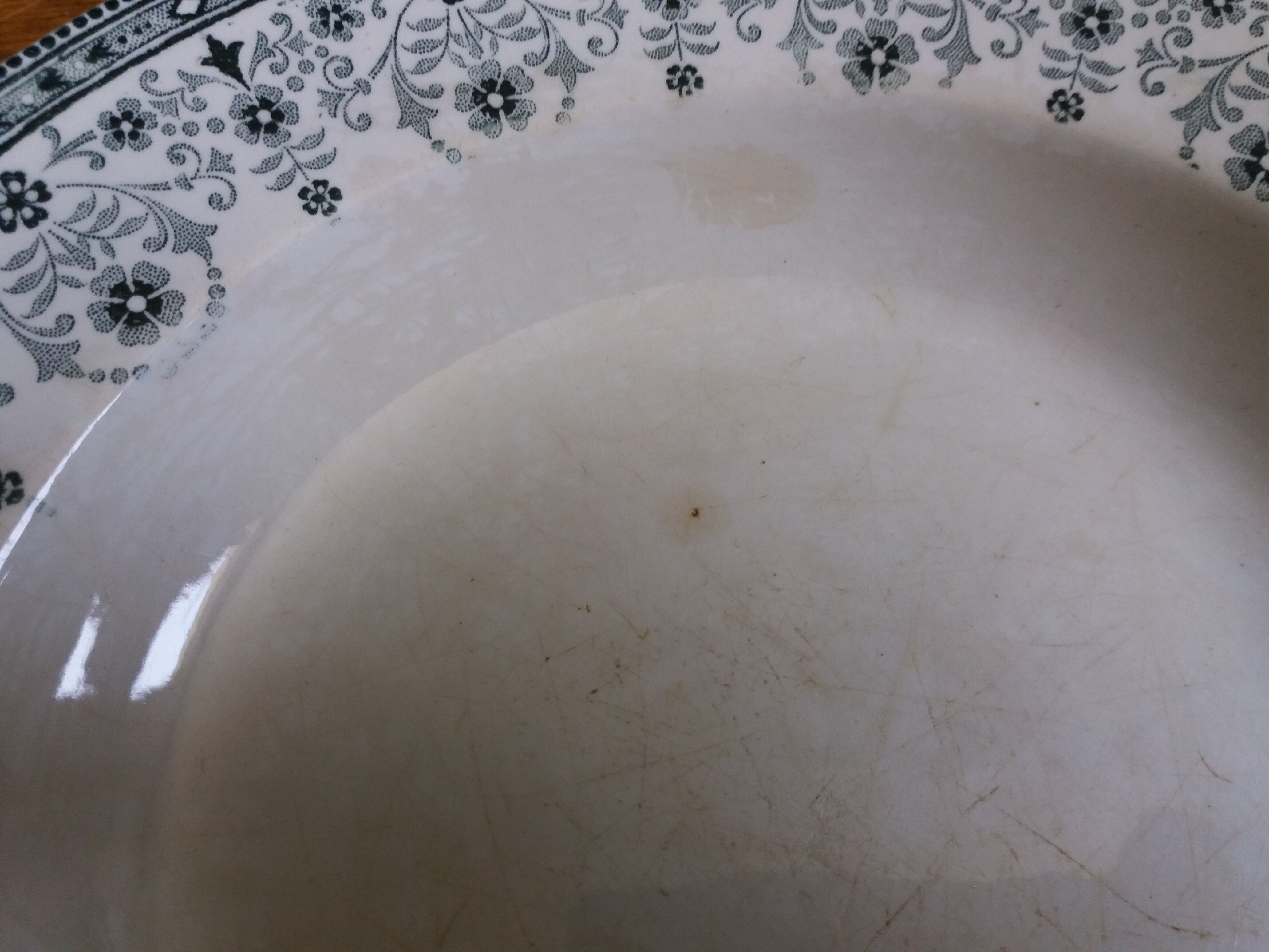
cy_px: 476
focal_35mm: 28
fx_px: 1026
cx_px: 634
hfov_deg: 63.4
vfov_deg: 49.7
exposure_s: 1/60
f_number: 1.9
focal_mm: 3.7
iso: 80
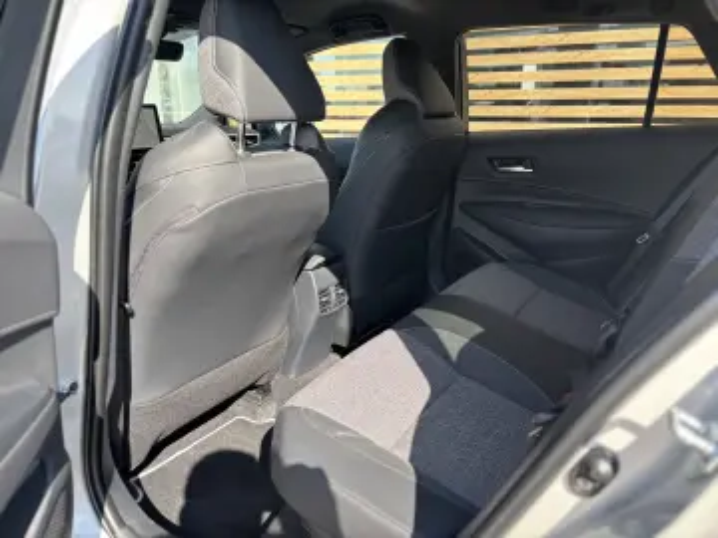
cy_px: 269
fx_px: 539
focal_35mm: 26
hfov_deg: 67.3
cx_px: 359
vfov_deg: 53.1
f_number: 1.6
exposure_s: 1/202
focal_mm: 5.96
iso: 50
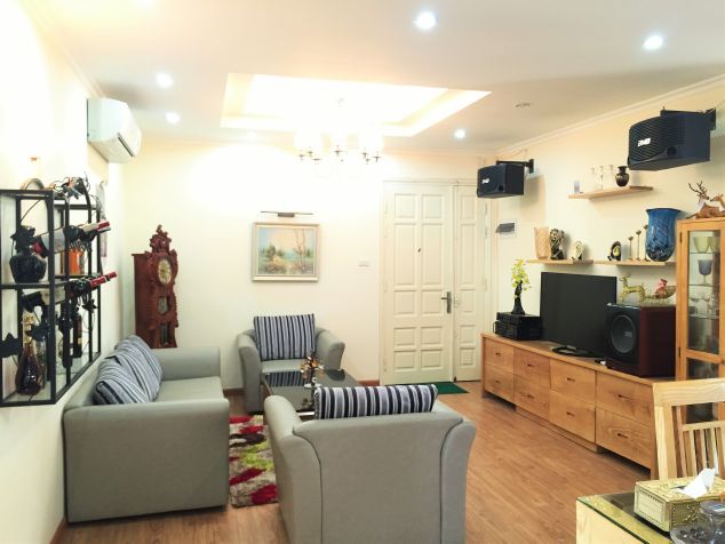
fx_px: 608
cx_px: 362
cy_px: 272
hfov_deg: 61.6
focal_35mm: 29
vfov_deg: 48.3
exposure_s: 1/33
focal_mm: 4.15
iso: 160
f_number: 2.2
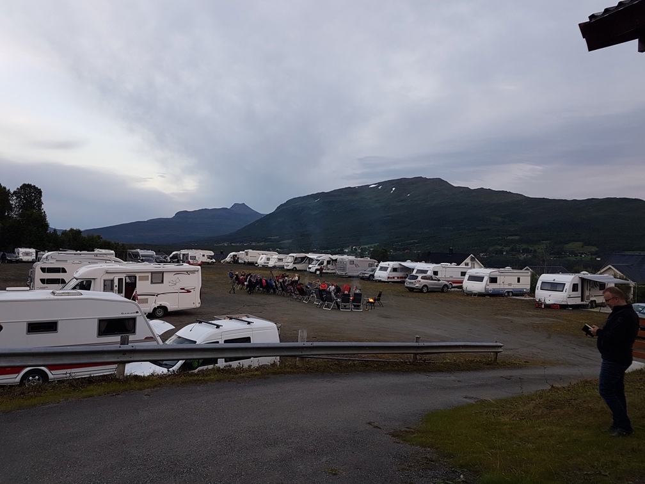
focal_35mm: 26
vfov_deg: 53.1
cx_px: 322
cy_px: 242
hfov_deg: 67.3
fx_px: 484
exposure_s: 1/100
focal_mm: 4.2
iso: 50
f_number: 1.7
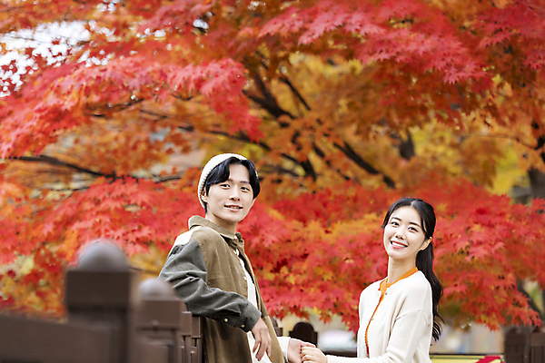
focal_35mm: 135
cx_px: 272
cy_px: 182
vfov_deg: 10.2
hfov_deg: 15.2
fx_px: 2044
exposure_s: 1/250
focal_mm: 135
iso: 400
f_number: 2.8
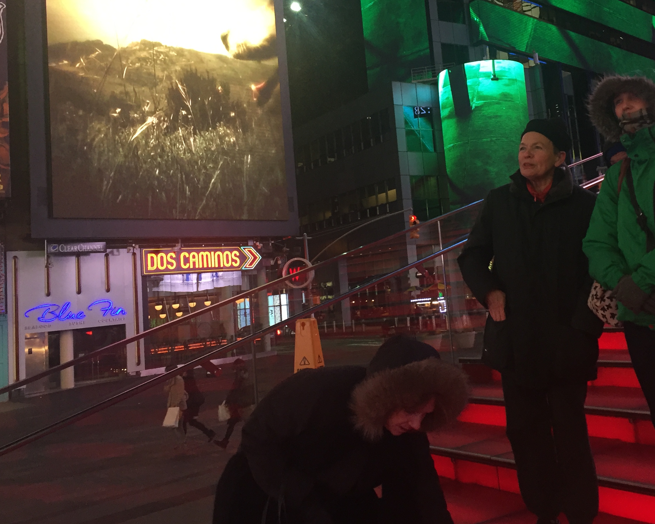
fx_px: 795
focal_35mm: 41
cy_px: 184
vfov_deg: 36.2
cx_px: 397
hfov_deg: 44.5
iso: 50
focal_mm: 4.15
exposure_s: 1/30
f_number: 2.2
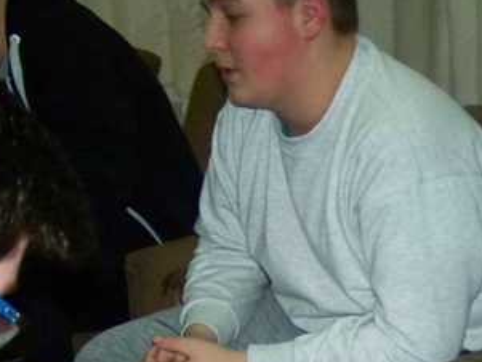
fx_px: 1407
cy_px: 447
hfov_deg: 19.3
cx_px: 384
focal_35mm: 101
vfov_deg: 14.2
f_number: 2.8
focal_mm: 6.3
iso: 200
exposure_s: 1/30
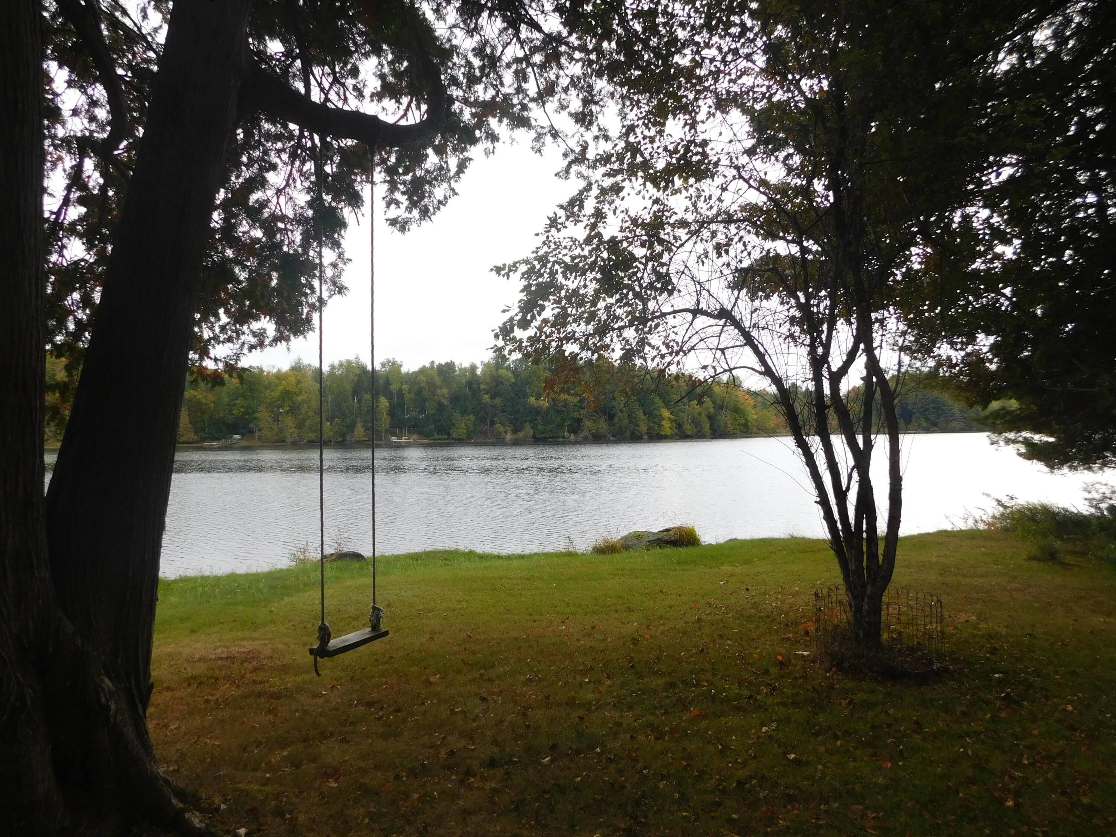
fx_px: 742
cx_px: 558
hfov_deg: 73.9
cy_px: 418
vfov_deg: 58.9
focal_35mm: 23
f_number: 3
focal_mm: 4
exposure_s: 1/400
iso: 125
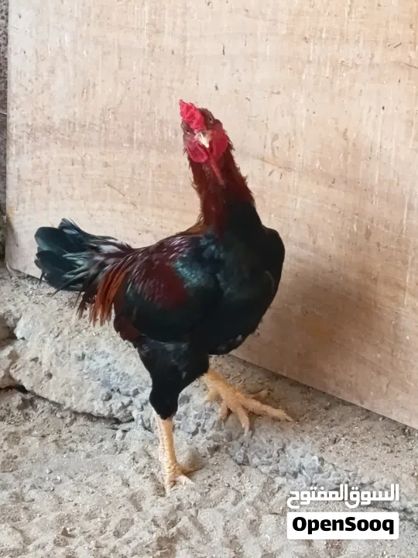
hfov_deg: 13.1
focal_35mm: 113
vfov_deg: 17.4
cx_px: 209
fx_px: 1819
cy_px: 279
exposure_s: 1/25
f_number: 1.7
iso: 500
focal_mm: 5.24
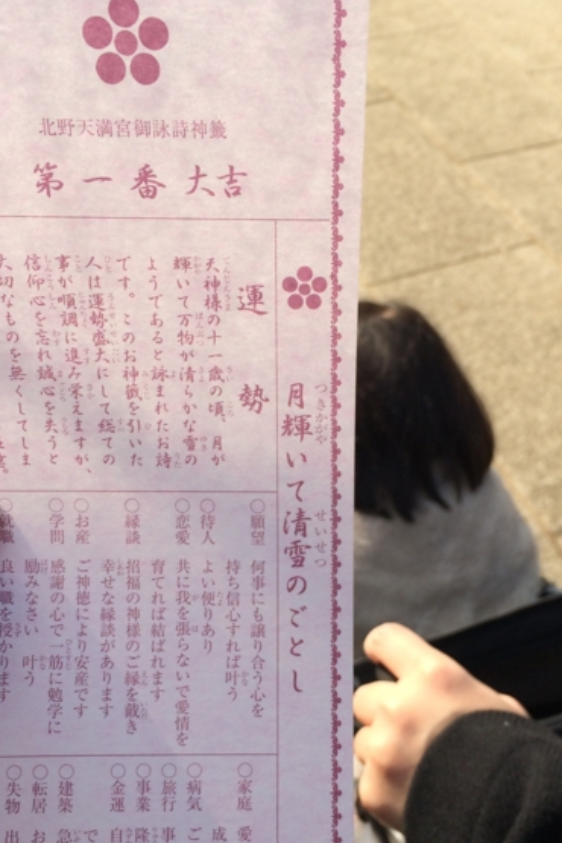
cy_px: 524
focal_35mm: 45
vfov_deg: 43.3
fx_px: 1054
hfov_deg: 29.8
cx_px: 307
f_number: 2.2
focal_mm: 4.12
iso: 32
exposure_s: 1/912
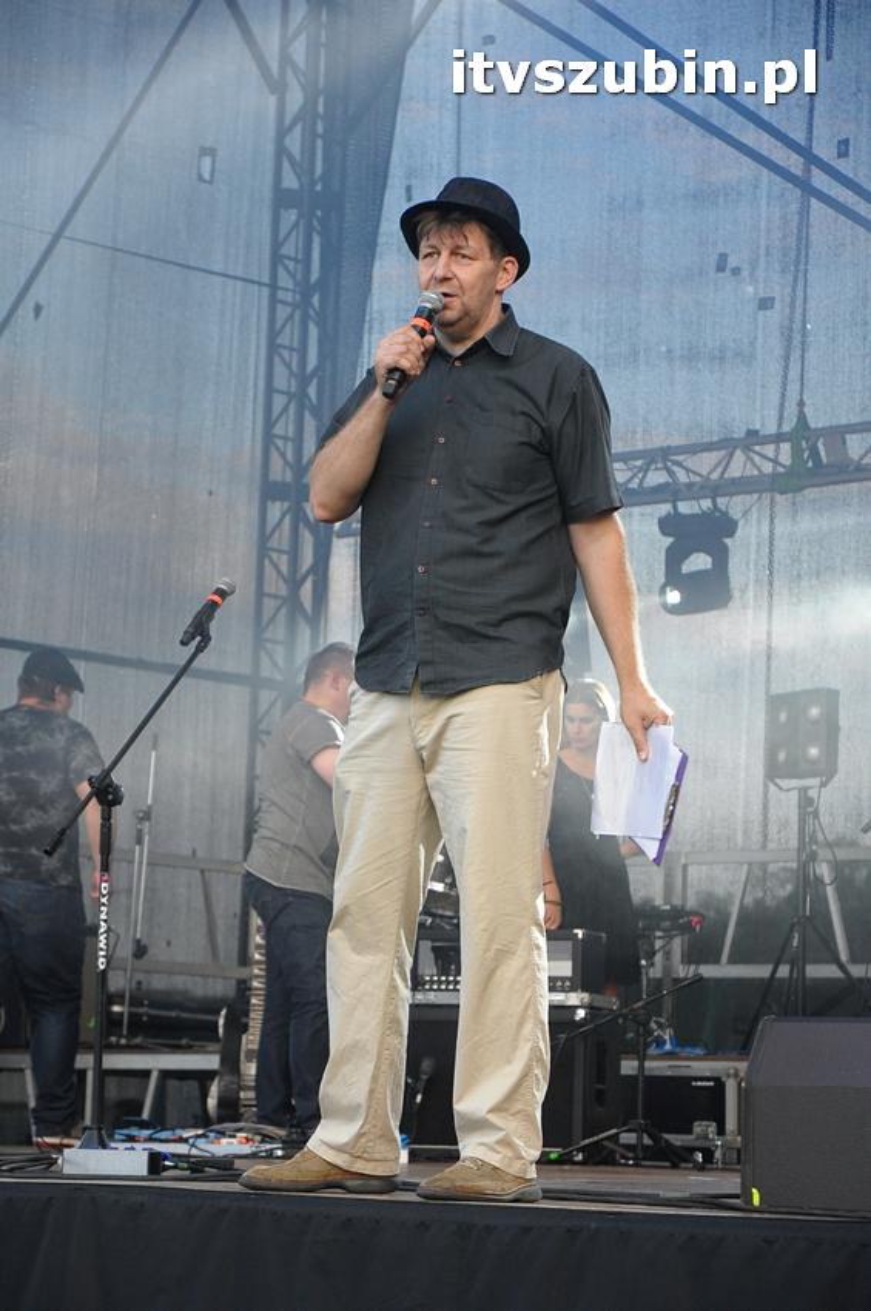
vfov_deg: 19.5
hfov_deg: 13.0
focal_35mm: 105
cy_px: 656
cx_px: 436
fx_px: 3818
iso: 1250
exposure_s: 1/400
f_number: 5
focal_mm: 70
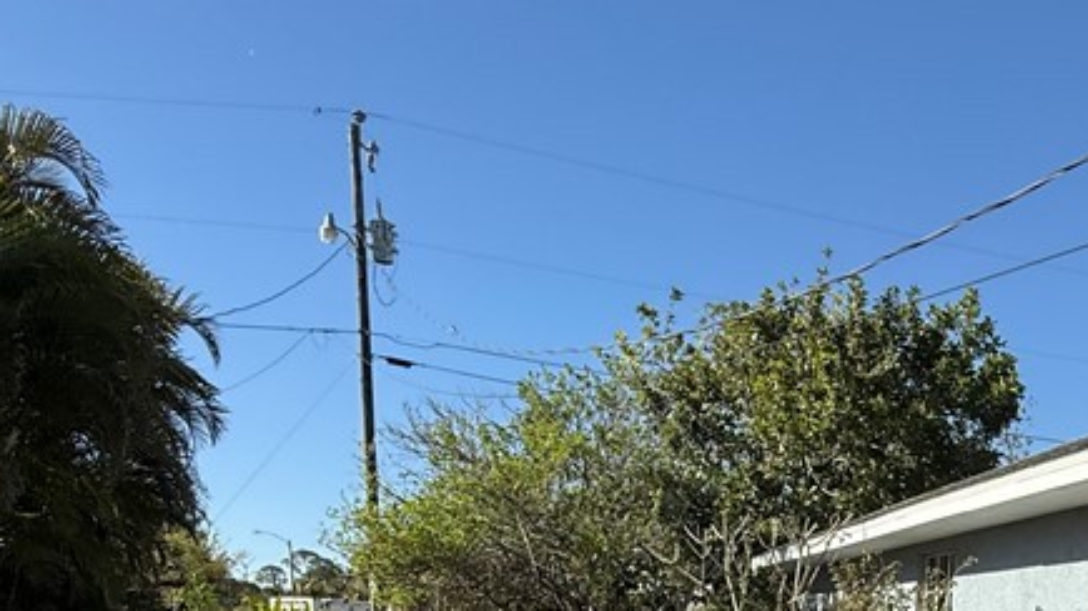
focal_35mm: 36
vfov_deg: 27.7
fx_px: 1038
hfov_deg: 53.2
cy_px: 781
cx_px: 797
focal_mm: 2.22
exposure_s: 1/2320
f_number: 2.2
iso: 50
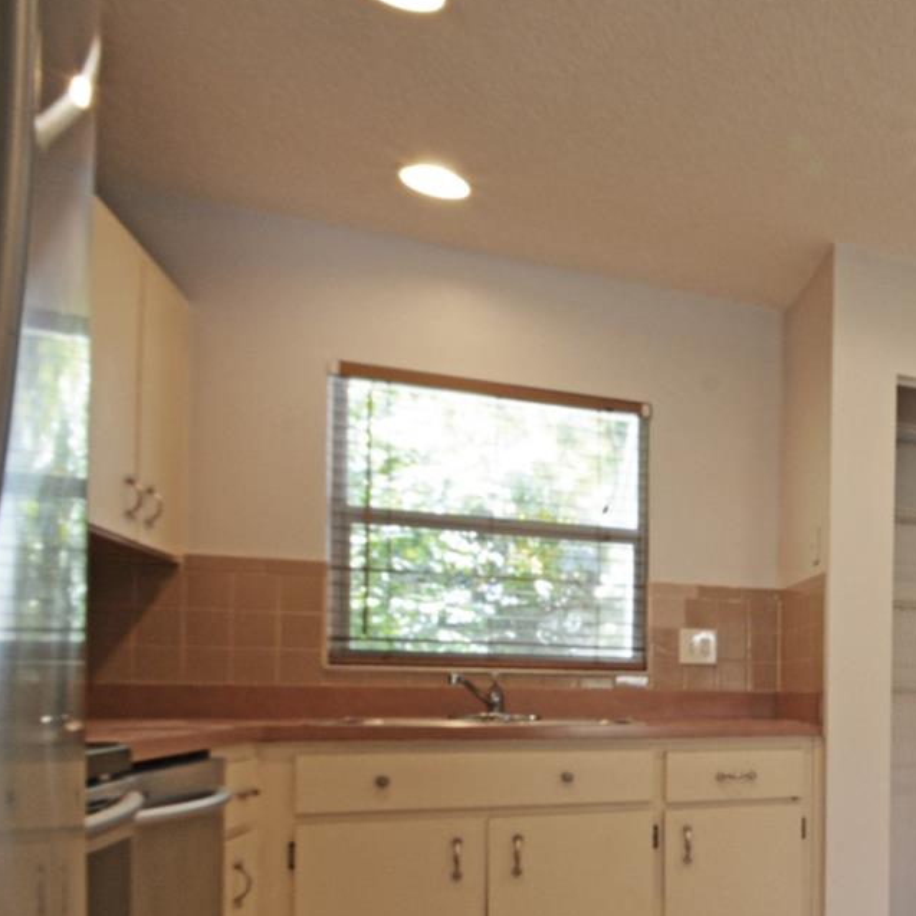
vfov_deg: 48.7
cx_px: 1109
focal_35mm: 32
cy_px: 710
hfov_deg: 37.8
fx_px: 958
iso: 160
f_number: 16
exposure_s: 1/1.6
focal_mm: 10
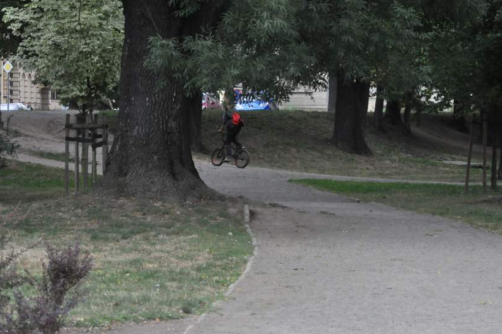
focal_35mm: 197
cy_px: 140
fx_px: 2739
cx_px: 268
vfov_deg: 7.0
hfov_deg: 10.5
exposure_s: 1/1000
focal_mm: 105
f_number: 8
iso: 2000
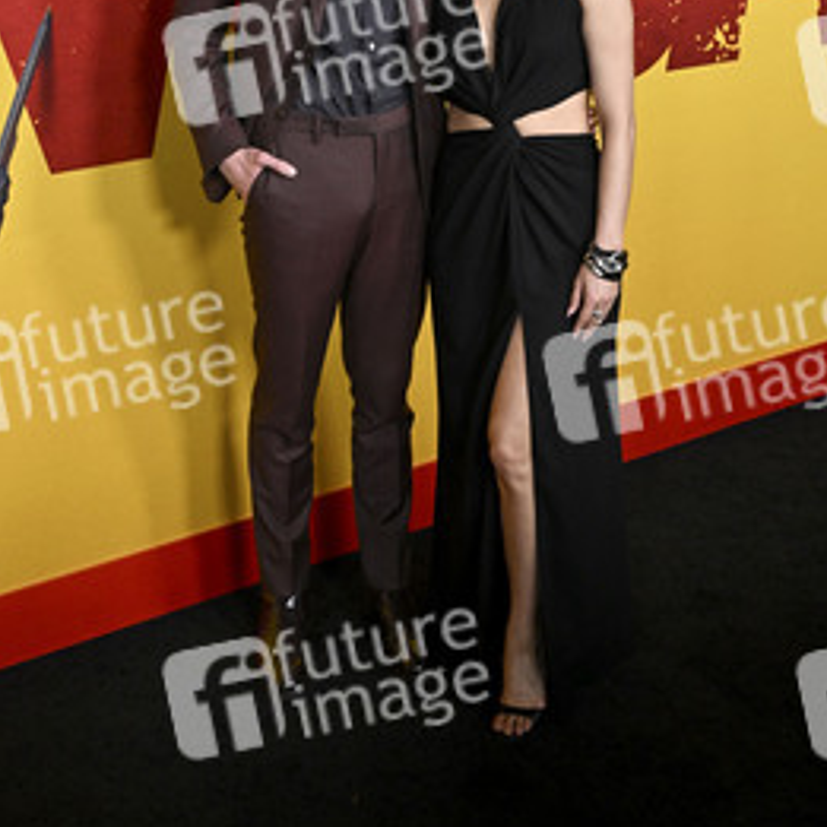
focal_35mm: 52
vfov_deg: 32.2
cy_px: 209
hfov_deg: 32.8
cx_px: 418
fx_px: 1406
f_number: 6.3
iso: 2000
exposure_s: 1/250
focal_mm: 40
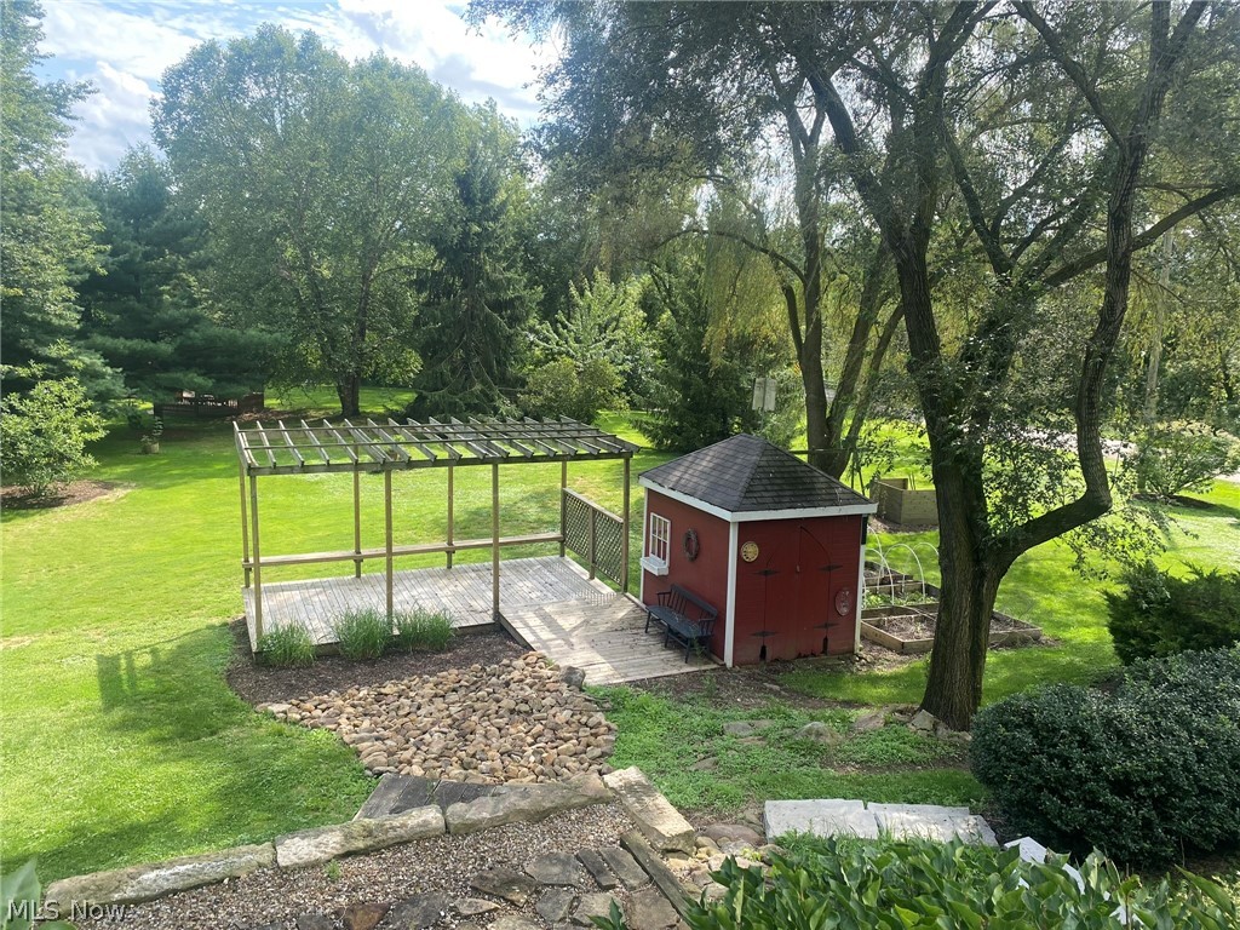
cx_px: 620
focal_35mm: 26
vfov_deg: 53.1
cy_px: 465
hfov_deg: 67.3
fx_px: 931
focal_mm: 4.25
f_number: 1.8
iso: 32
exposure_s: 1/623
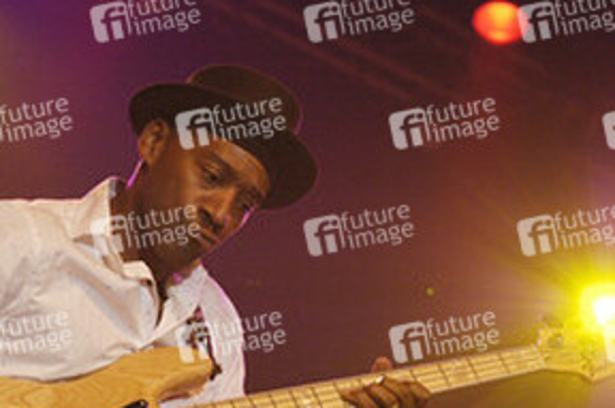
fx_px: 3206
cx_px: 174
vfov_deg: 7.3
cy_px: 284
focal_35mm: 188
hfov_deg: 10.9
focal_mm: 80
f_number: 4
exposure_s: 1/125
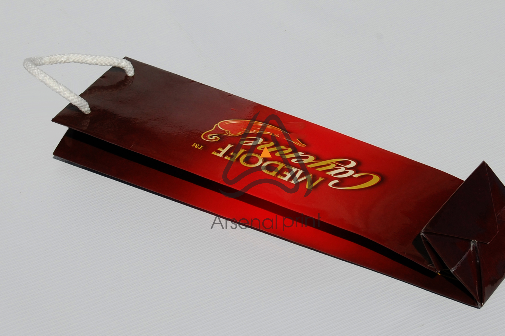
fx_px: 1410
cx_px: 266
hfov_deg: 20.3
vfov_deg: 13.6
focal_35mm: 101
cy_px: 171
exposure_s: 1/640
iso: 200
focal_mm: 55
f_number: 13
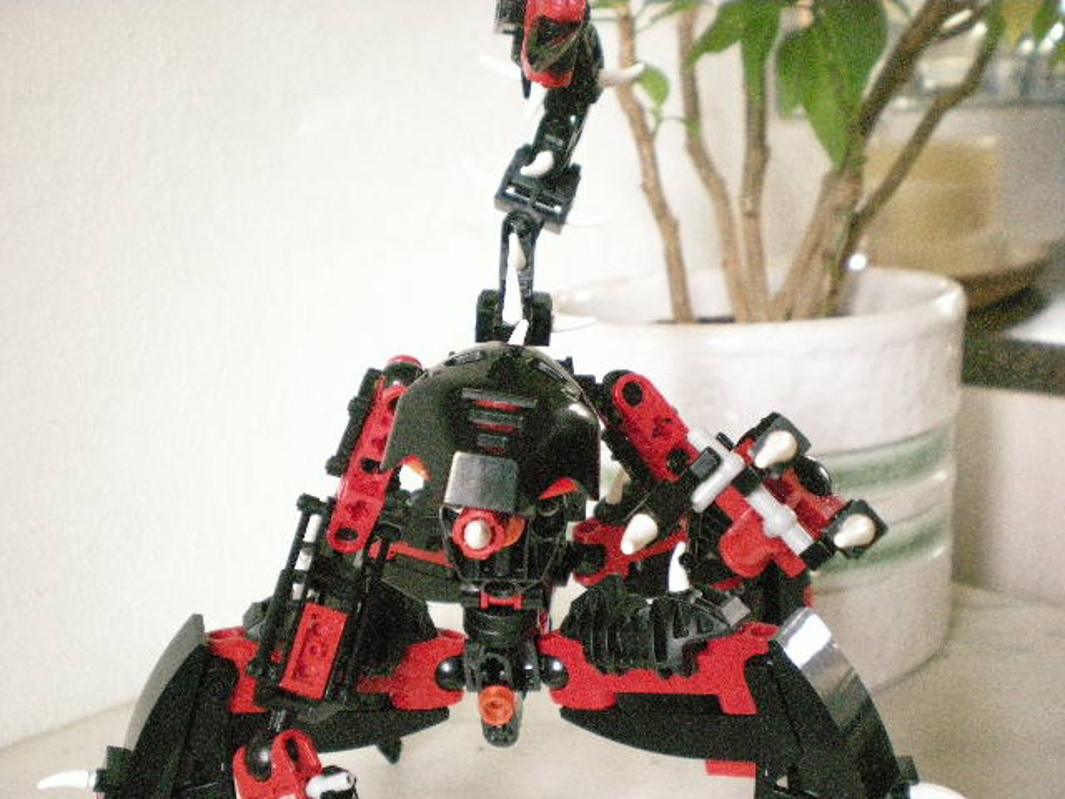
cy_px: 400
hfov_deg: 49.0
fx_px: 1169
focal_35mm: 38
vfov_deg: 37.7
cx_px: 532
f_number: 3.1
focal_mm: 6.3
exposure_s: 1/77
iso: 1000
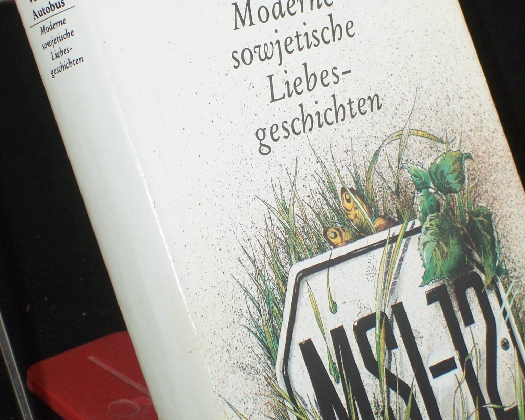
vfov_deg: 11.6
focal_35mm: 133
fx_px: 2066
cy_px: 145
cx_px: 262
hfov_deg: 14.5
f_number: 4.6
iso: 80
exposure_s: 1/100
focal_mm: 16.8
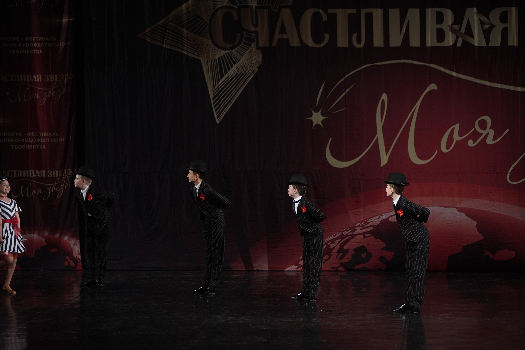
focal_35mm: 135
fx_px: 1969
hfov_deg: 15.2
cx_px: 262
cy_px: 175
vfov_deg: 10.2
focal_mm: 135
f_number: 2.8
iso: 1600
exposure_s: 1/500
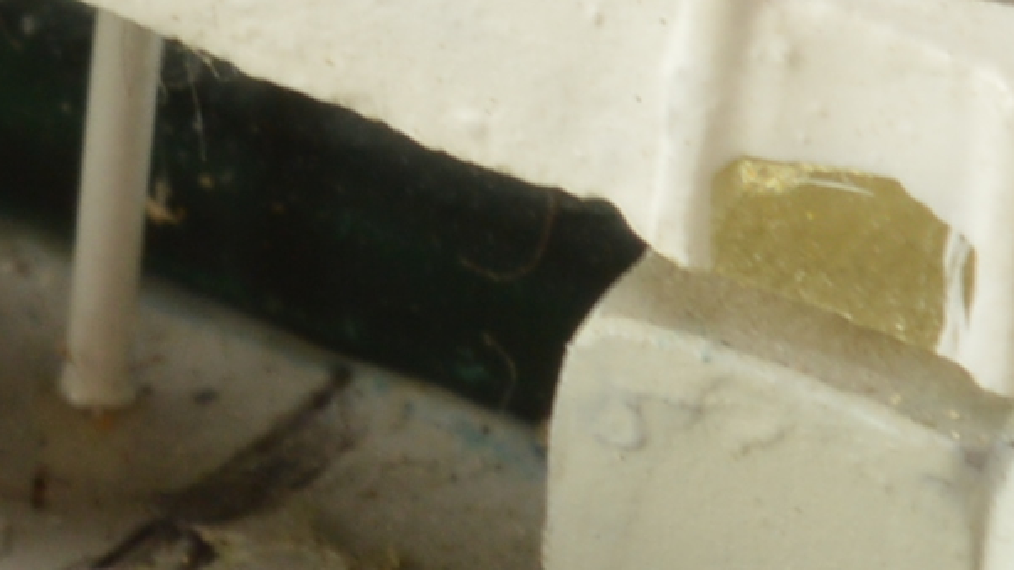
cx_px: -730
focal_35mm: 646
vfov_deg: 1.9
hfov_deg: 3.3
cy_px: 188
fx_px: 17365
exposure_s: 1/80
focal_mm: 55
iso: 100
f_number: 16
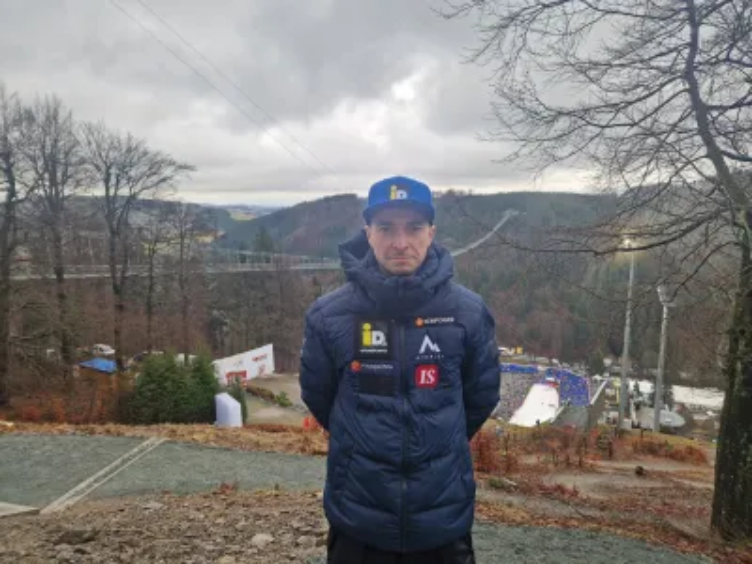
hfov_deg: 73.9
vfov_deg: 58.9
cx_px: 376
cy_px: 282
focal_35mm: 23
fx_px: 500
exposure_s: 1/180
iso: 50
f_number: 1.8
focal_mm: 5.4
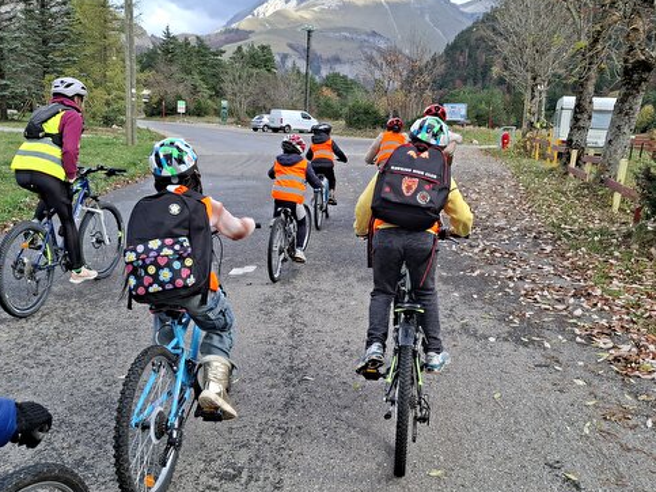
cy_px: 275
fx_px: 625
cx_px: 324
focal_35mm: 33
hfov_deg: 55.4
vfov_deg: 42.9
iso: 50
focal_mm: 5.54
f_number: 1.8
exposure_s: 1/621
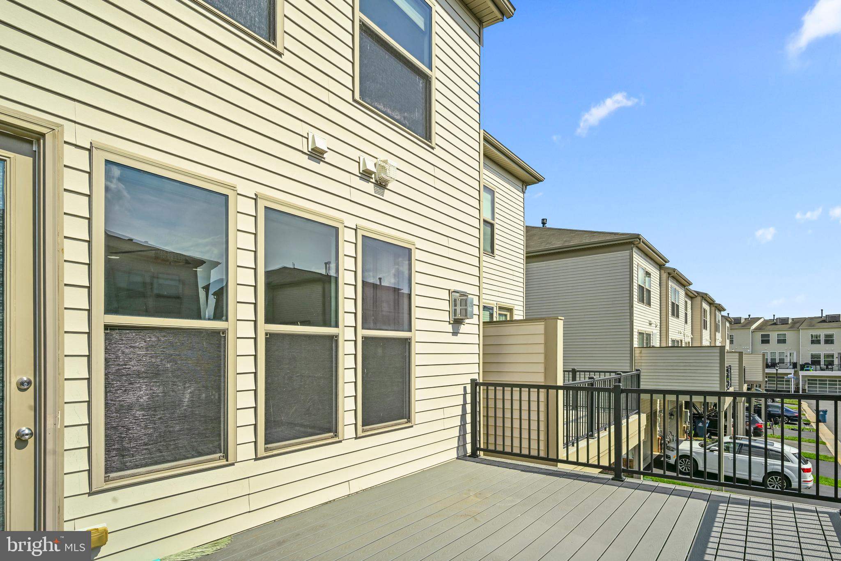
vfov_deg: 70.4
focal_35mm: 17
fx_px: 397
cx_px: 420
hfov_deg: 93.3
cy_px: 280
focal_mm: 17
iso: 320
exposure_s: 1/800
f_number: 9
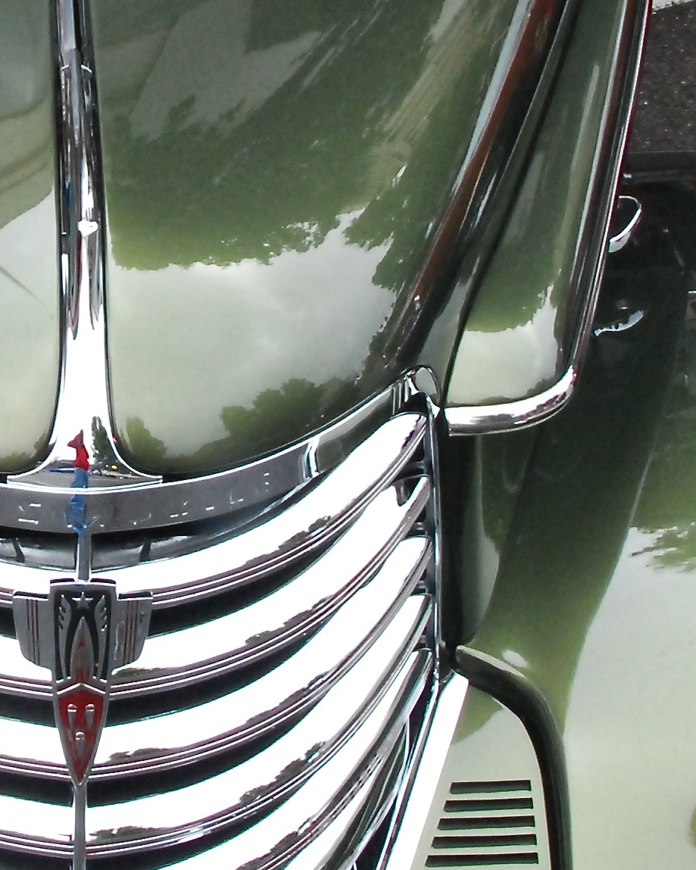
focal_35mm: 95
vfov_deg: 20.0
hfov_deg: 15.9
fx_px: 2446
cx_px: 19
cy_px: 205
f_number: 18
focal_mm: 20
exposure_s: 1/50
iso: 1000
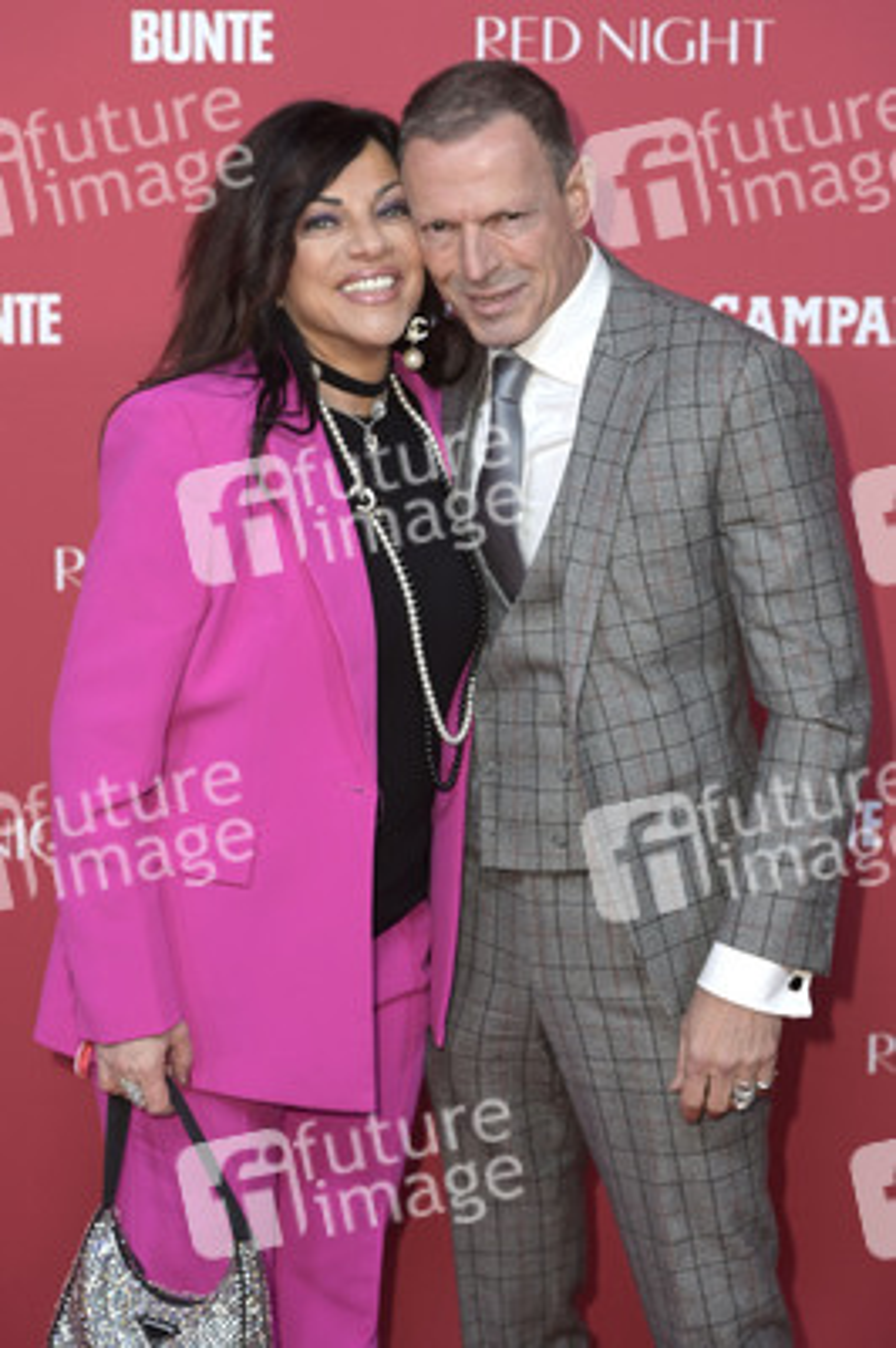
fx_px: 2618
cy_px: 674
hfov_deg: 19.4
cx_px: 448
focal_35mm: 70
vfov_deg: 28.9
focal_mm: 70
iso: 1600
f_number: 5
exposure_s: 1/400
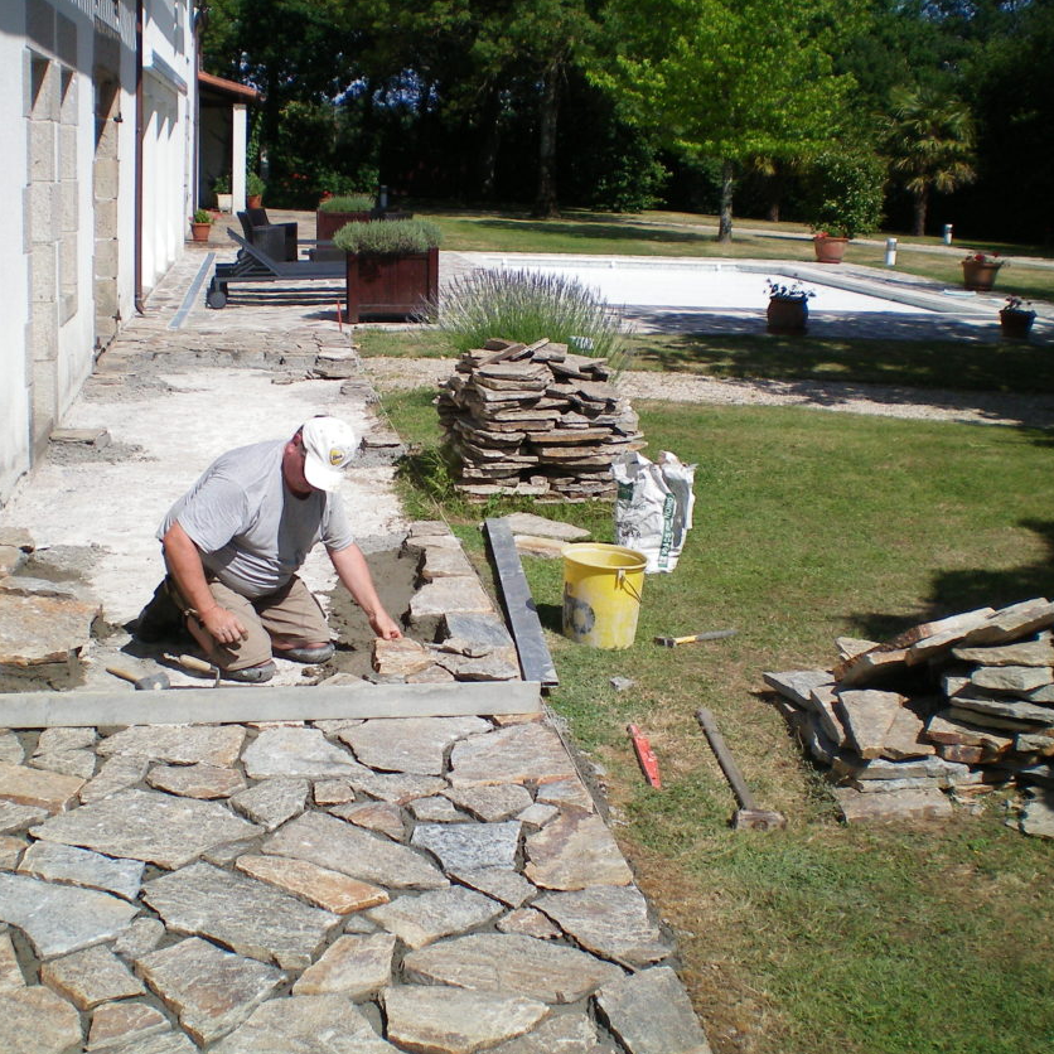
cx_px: 411
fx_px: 1619
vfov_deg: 36.1
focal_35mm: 47
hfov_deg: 35.9
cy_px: 526
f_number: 4.6
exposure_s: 1/640
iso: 64
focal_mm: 6.3
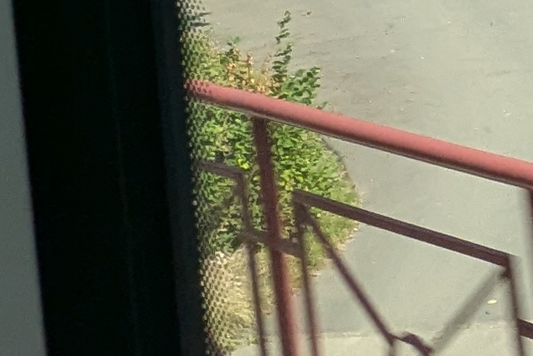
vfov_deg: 11.7
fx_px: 1585
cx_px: 1212
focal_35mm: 107
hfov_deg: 14.2
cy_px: -312
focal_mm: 2.35
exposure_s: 1/375
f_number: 2.2
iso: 53
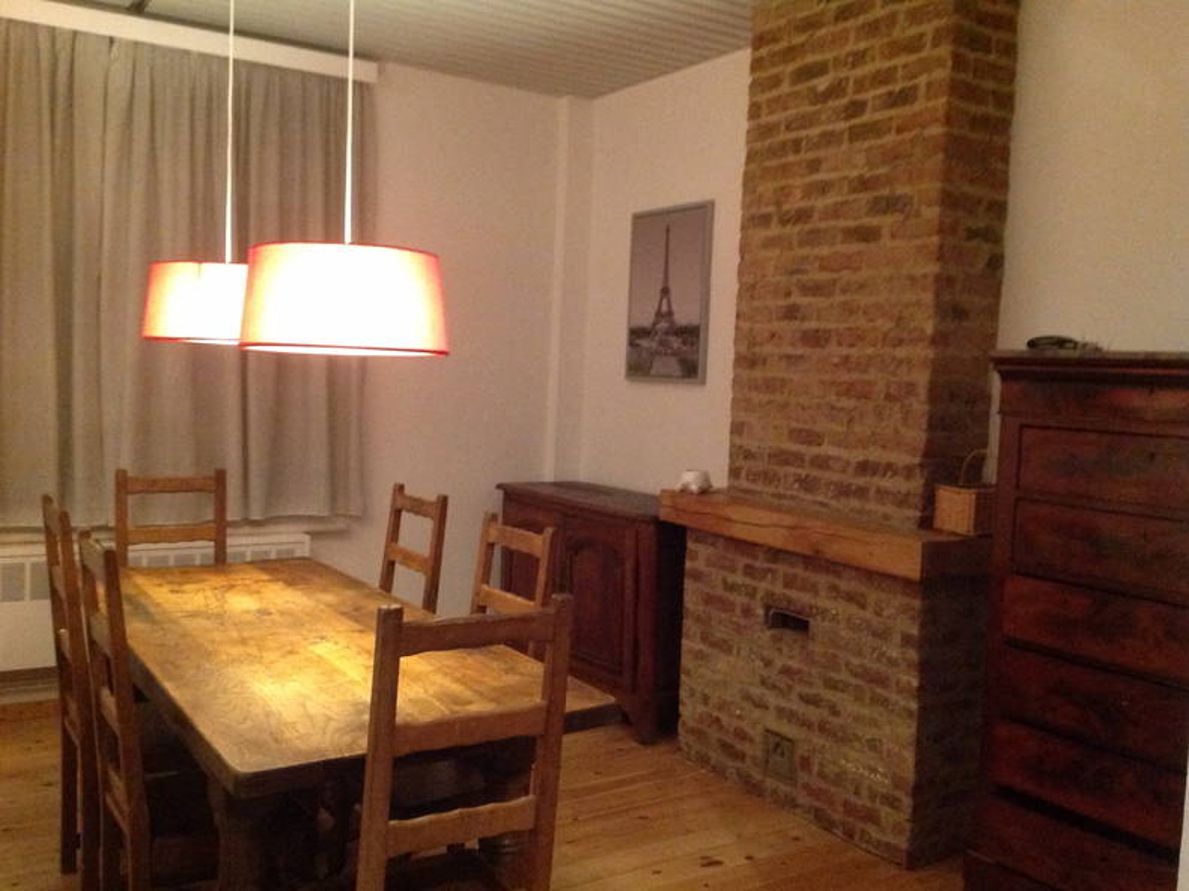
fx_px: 1202
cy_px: 446
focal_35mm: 35
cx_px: 594
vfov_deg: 40.7
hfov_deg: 52.6
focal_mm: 4.28
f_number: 2.4
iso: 800
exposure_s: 1/15
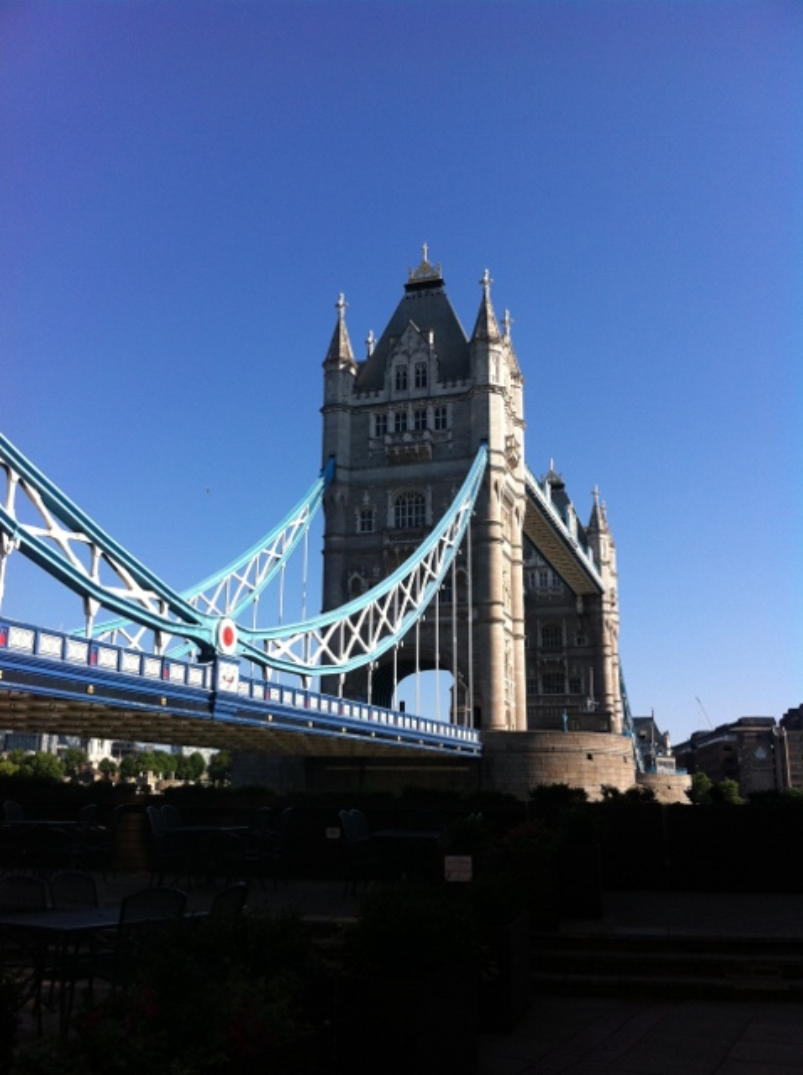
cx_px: 402
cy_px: 538
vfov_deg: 52.7
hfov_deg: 40.6
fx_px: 1085
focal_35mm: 35
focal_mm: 3.85
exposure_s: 1/1117
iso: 80
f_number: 2.8
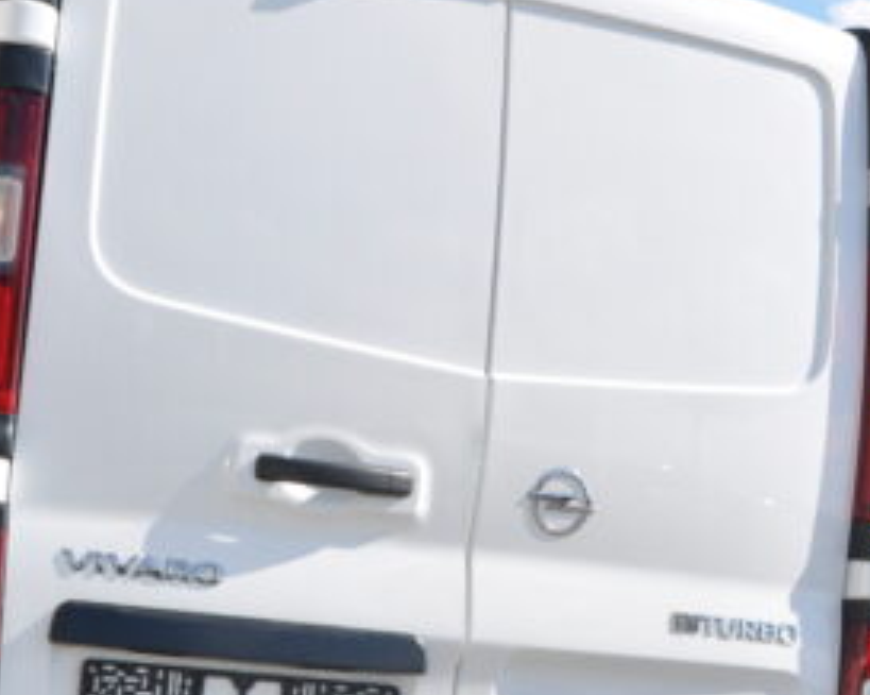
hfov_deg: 19.3
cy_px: 438
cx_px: 293
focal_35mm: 99
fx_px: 2547
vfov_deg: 15.5
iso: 200
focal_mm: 32
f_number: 11
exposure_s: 1/200
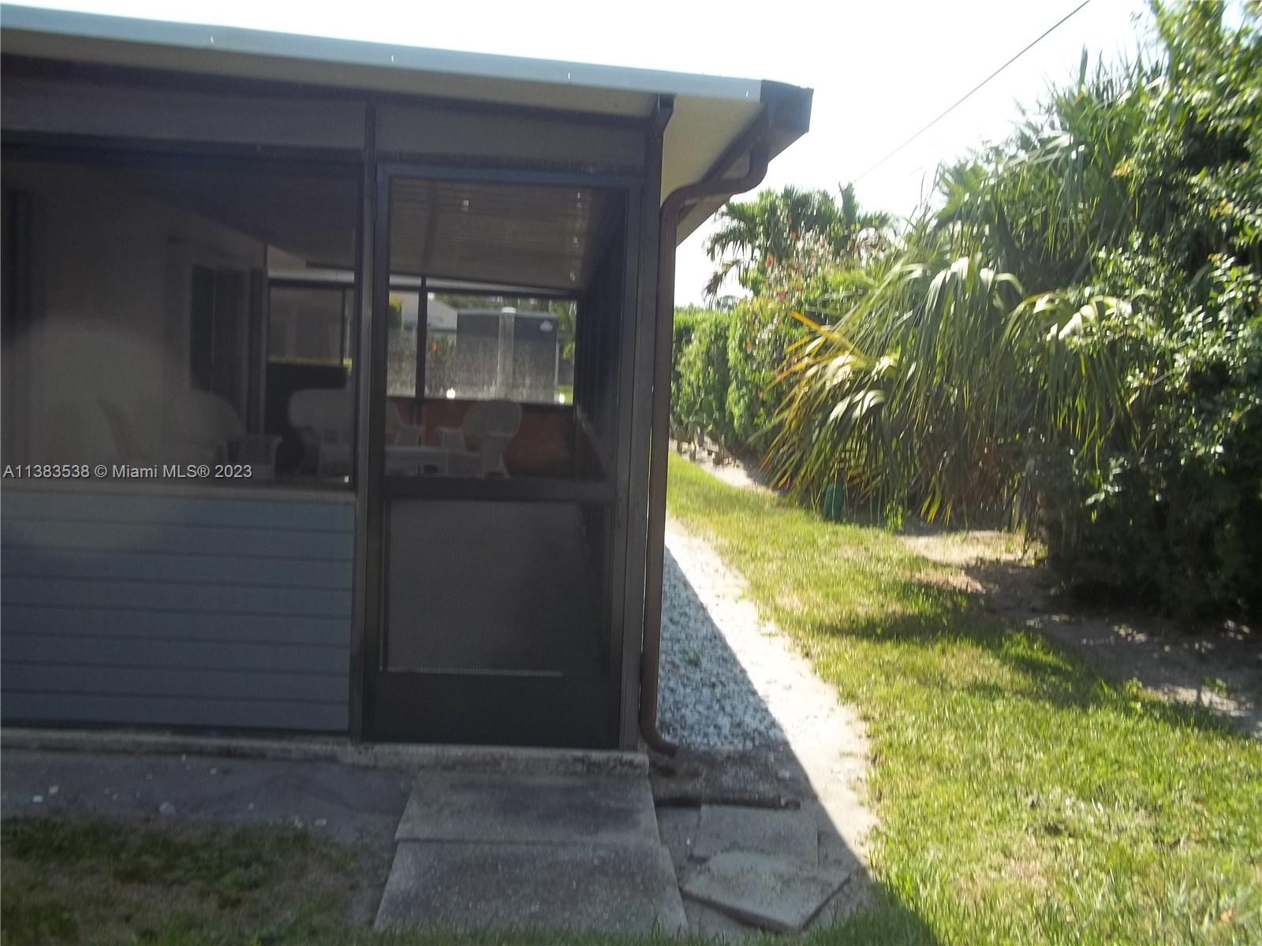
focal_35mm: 32
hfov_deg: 56.8
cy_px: 473
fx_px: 1167
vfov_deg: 44.2
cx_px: 631
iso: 64
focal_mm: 5.7
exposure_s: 1/60
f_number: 8.8
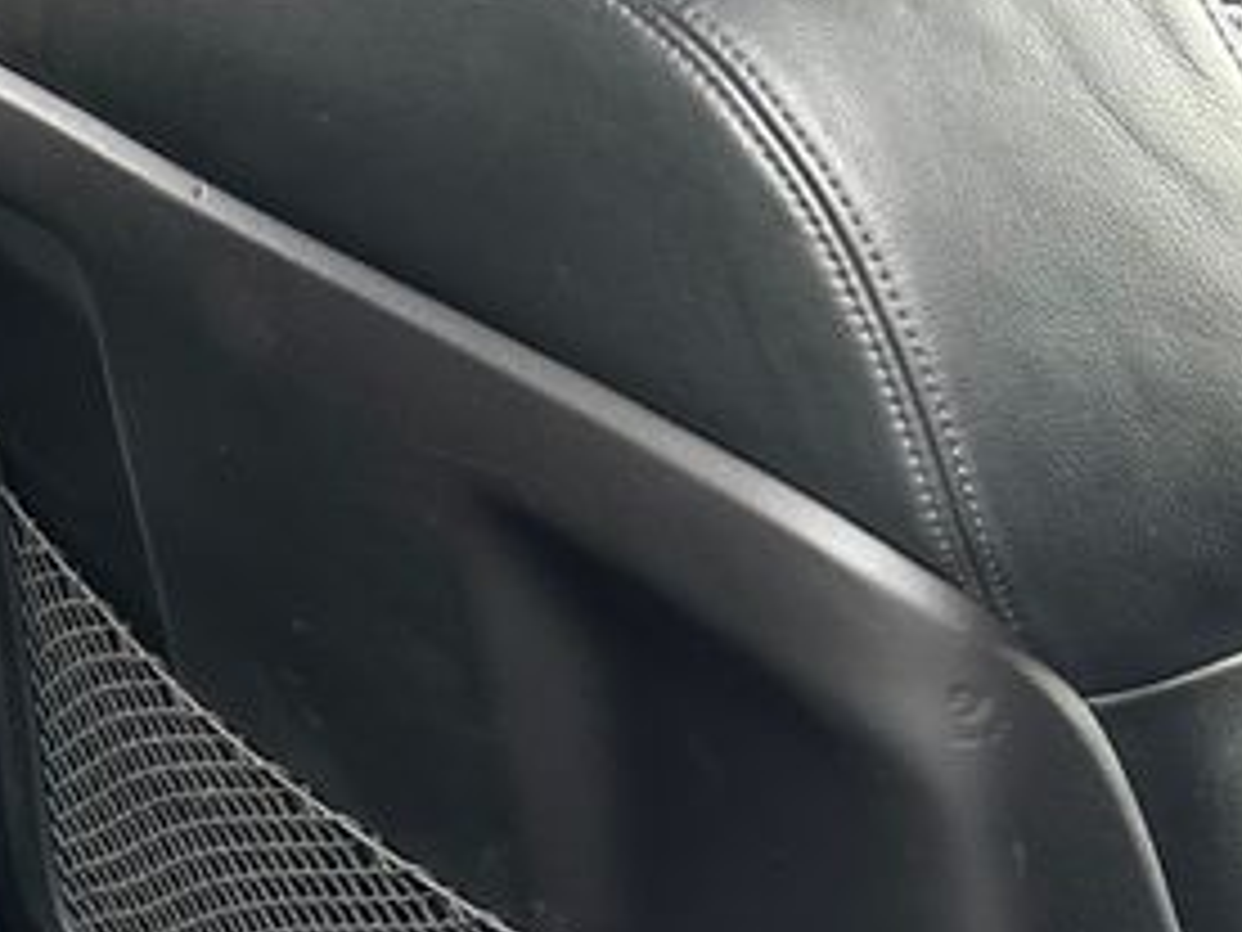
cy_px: 734
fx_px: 3193
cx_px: -824
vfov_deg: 16.5
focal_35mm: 89
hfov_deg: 18.4
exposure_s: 1/121
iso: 160
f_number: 1.78
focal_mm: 6.86
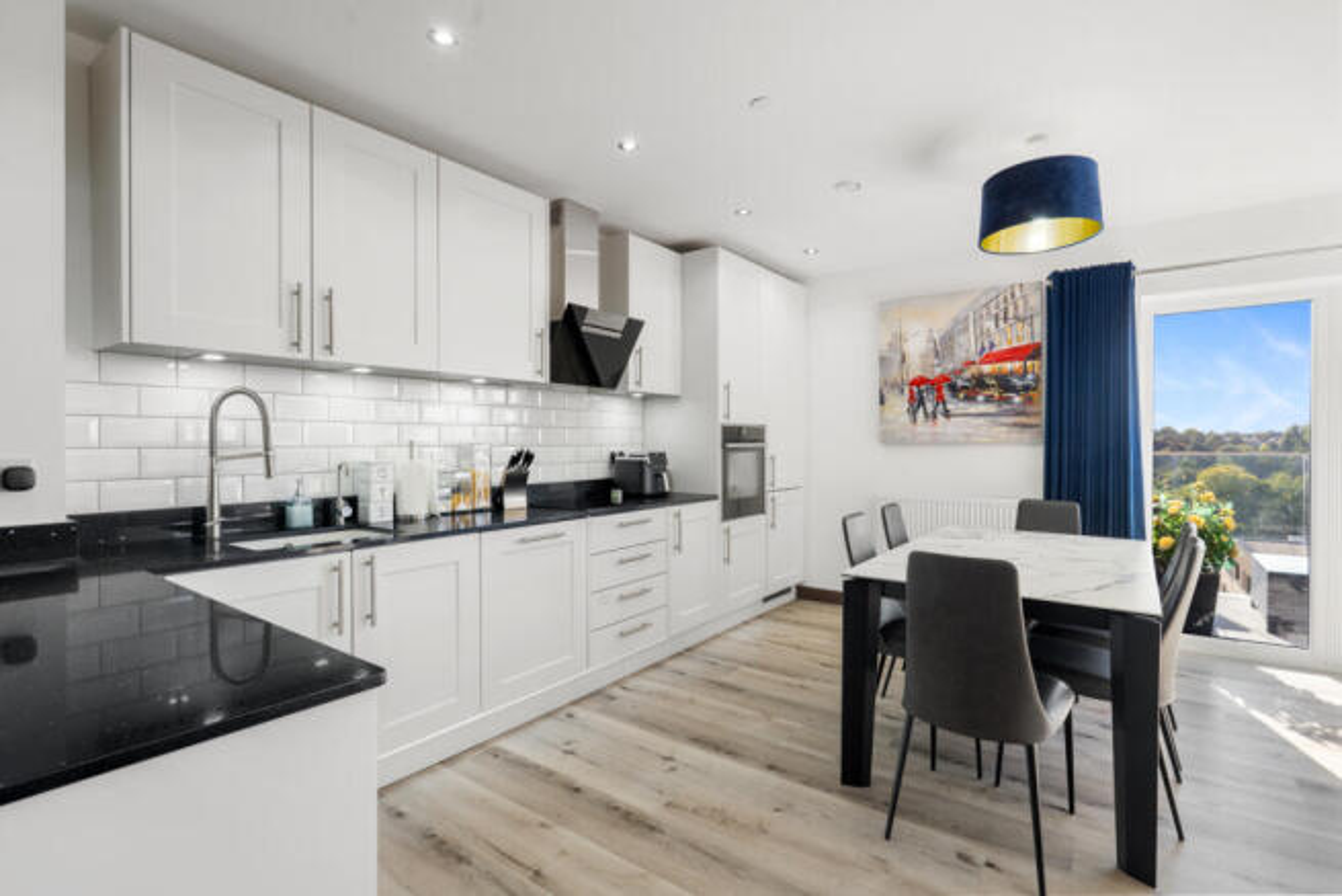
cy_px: 448
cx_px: 671
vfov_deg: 68.9
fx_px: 652
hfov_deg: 91.6
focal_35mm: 18
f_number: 8
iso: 320
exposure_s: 1/5
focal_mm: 17.5
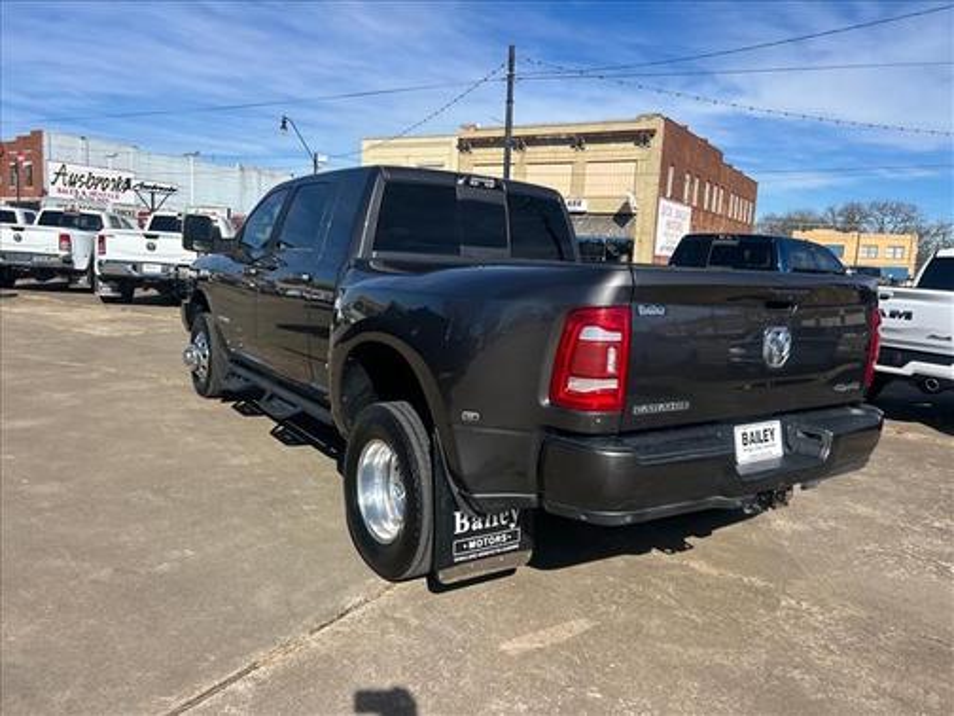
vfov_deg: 53.1
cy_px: 358
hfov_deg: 67.3
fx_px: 717
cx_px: 477
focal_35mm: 26
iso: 50
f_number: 1.5
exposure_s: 1/4630
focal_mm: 5.7
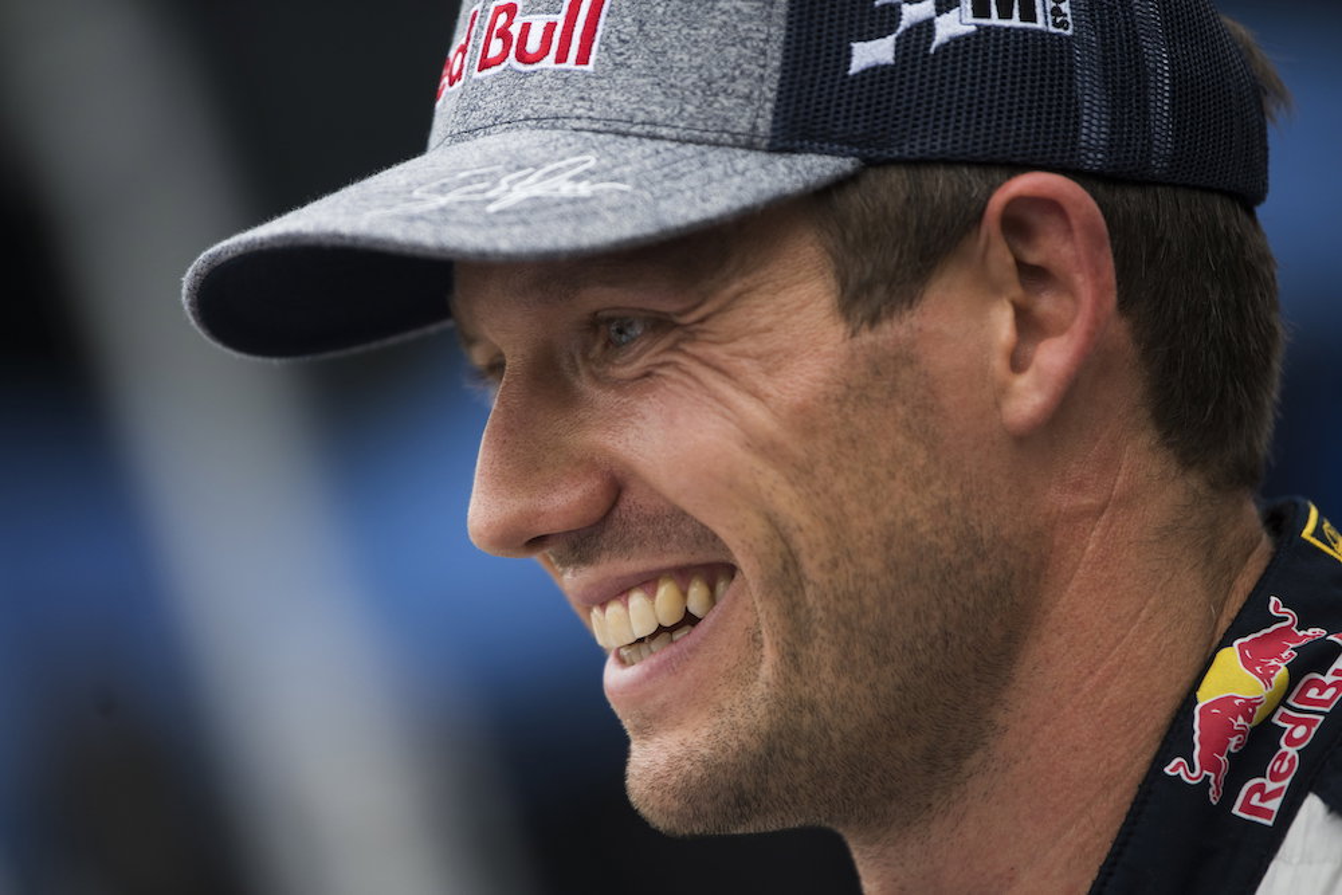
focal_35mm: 200
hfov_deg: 10.3
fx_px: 7456
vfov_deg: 6.9
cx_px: 671
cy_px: 448
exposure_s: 1/1600
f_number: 2.8
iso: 400
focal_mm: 200
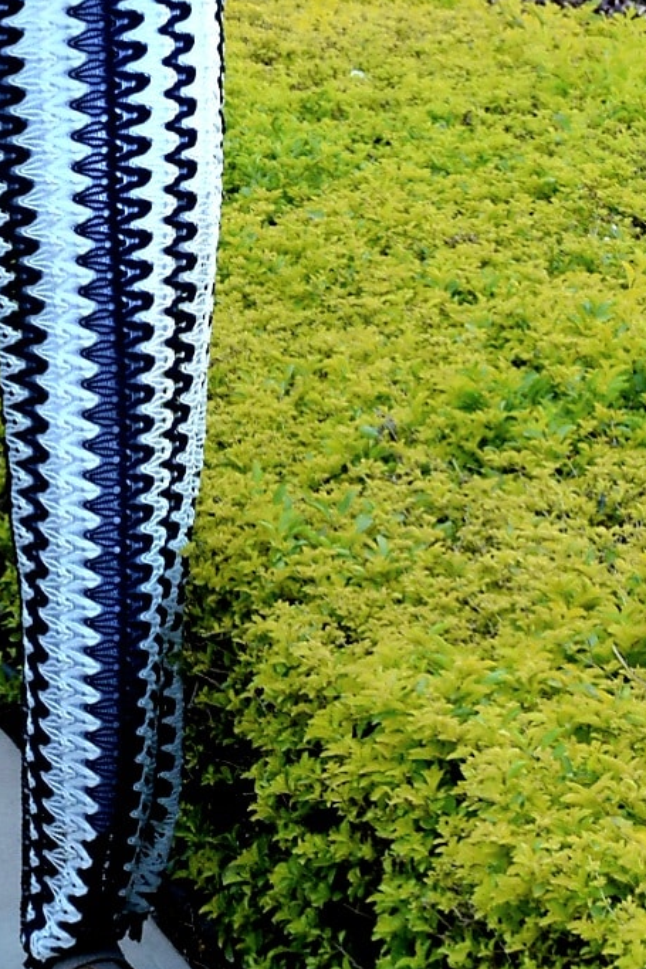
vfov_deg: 11.5
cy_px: 57
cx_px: 71
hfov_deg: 7.7
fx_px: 4793
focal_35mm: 178
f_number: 11
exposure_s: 1/100
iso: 800
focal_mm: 50
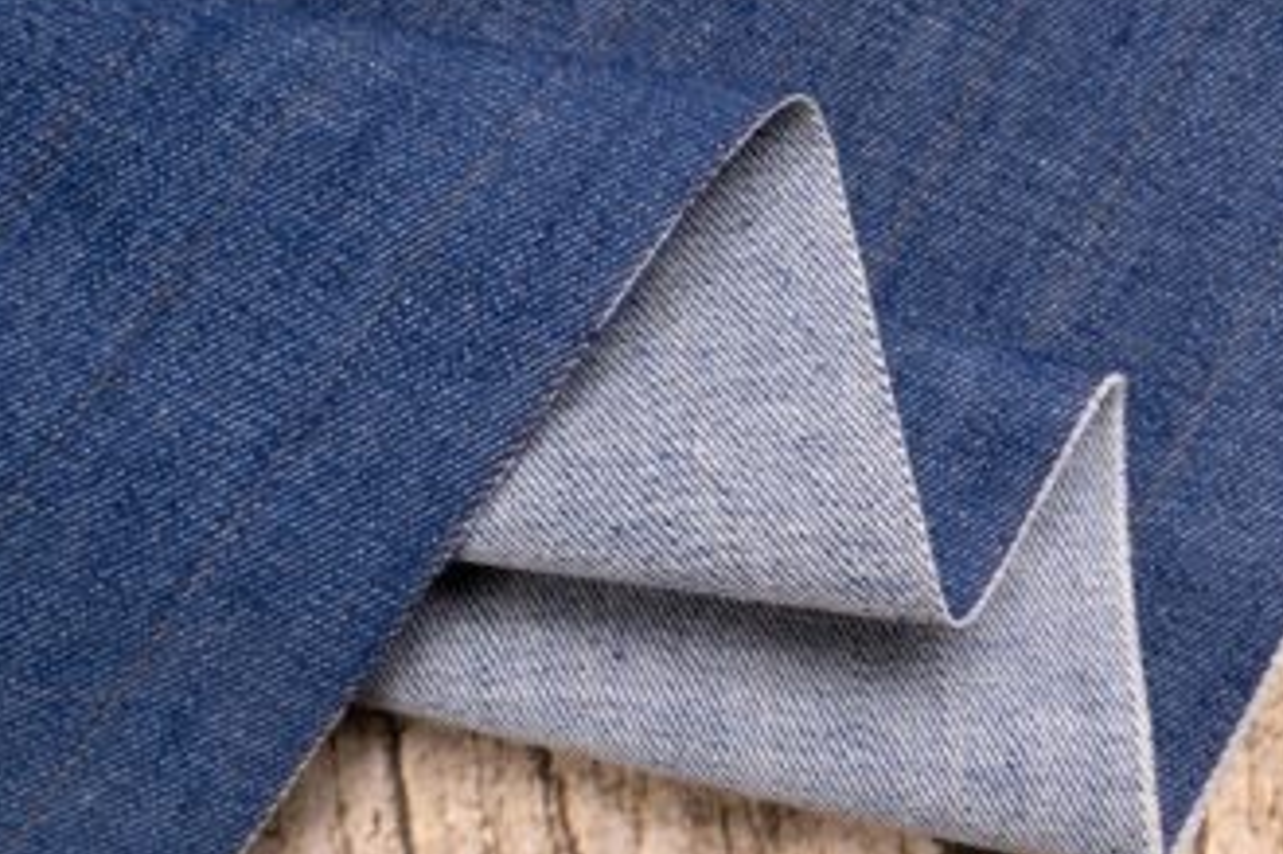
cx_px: 815
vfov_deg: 17.9
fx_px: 2707
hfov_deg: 26.6
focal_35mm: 76
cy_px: 478
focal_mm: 50
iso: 125
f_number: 14
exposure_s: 1/125
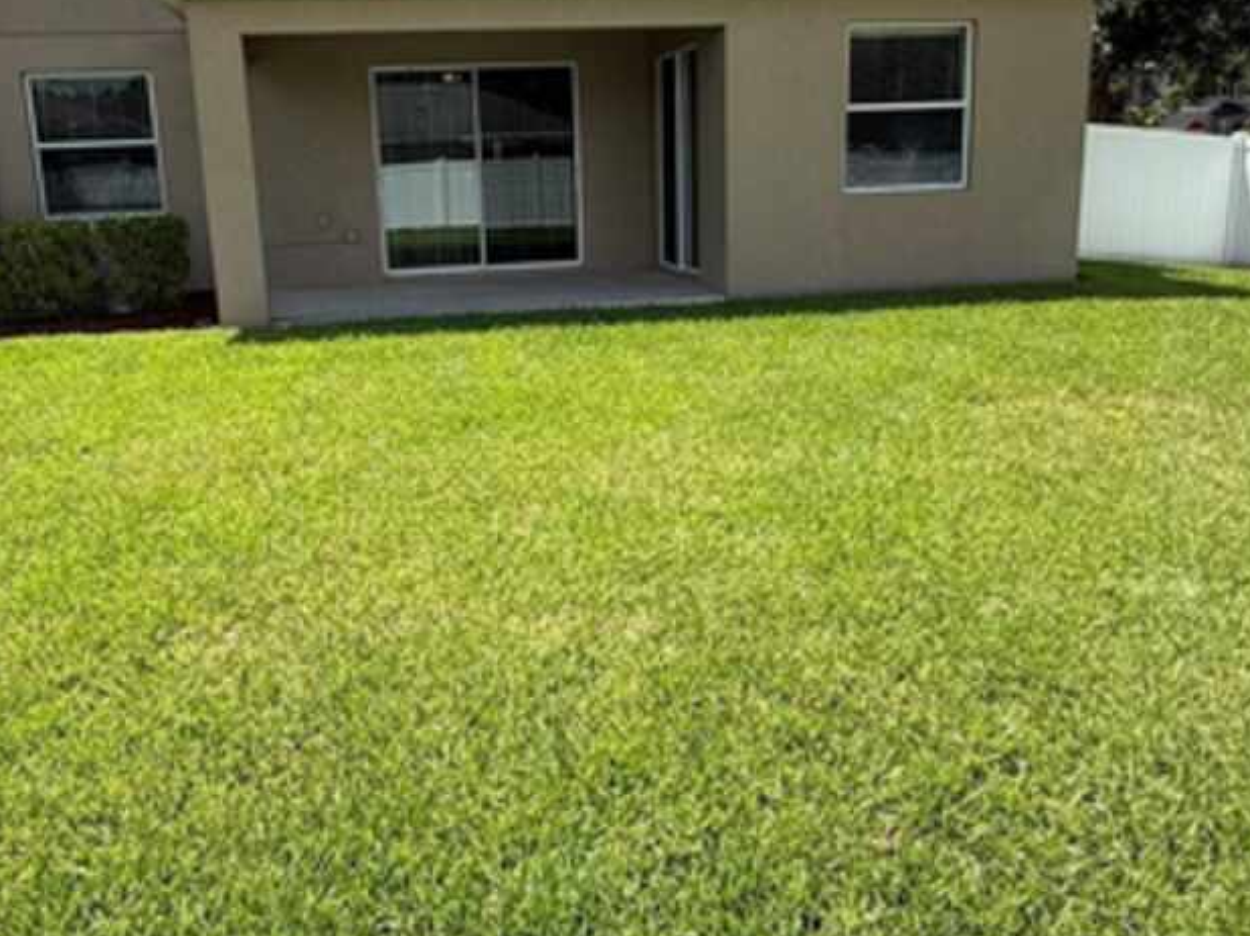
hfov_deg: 61.5
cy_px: 374
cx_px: 562
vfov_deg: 47.9
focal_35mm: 29
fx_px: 1047
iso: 50
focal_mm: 2.22
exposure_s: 1/928
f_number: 2.2
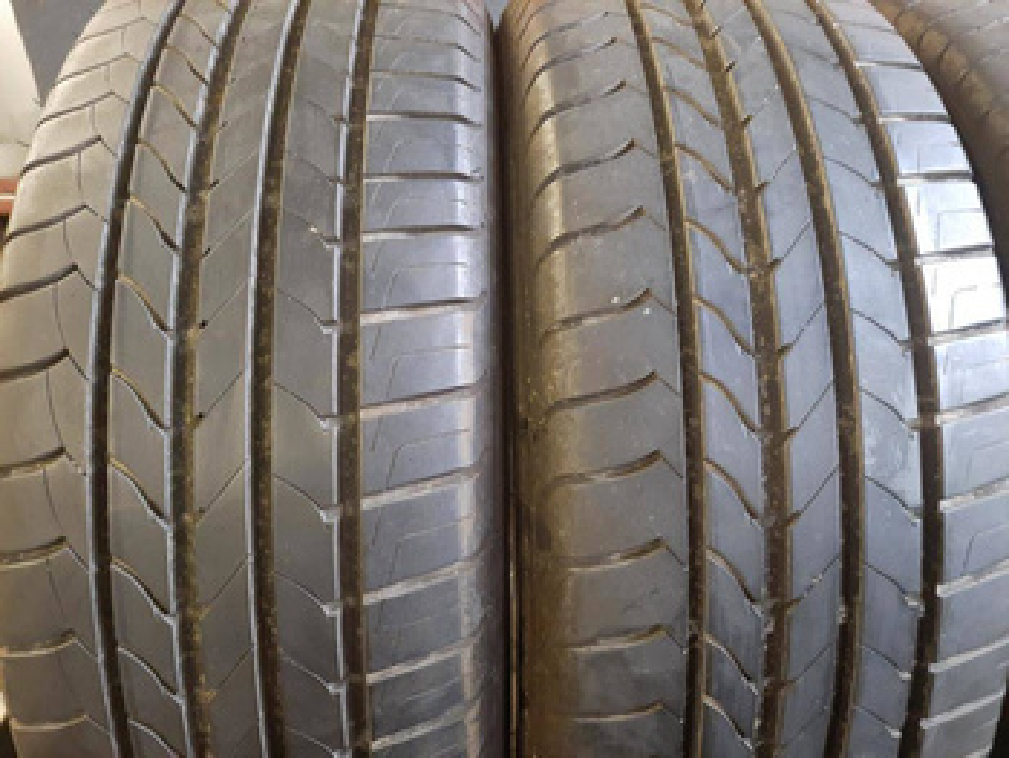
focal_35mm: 24
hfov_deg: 71.6
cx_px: 504
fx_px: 700
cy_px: 379
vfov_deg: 56.9
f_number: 1.8
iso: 640
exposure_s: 1/25
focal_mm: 5.23
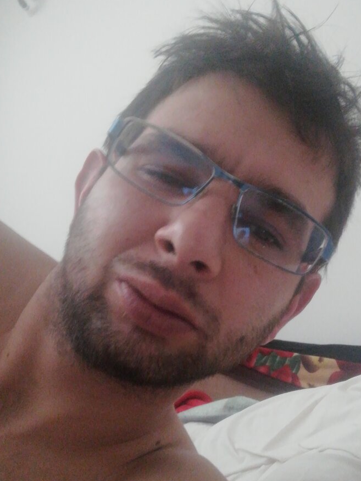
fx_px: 514
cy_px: 273
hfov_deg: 38.4
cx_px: 225
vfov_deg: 50.0
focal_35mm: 37
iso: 320
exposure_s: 1/16.7
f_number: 2
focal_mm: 2.84
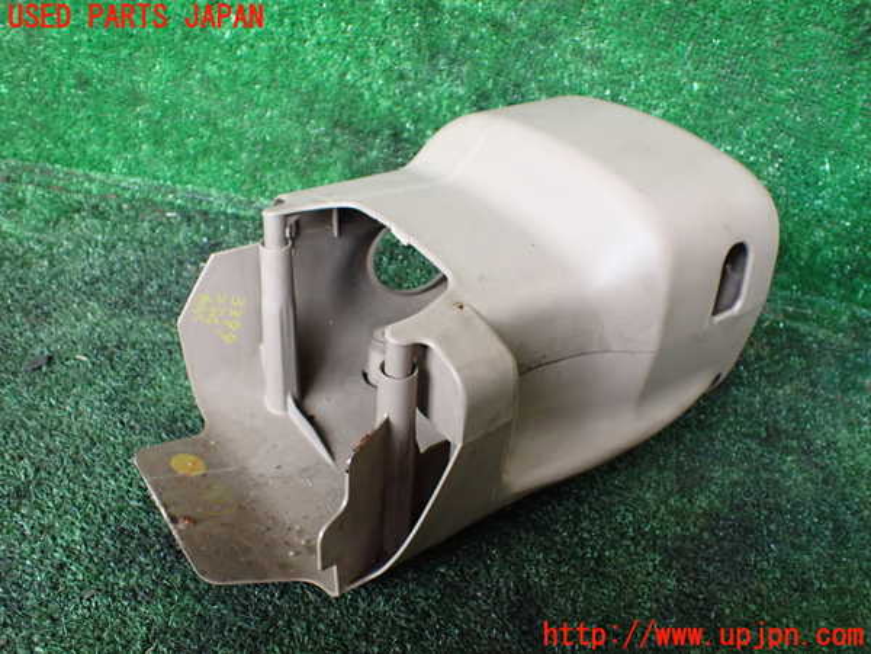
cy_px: 327
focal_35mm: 30
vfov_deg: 46.8
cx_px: 436
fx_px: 755
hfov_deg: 60.0
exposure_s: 1/125
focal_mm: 5.4
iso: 640
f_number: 2.3
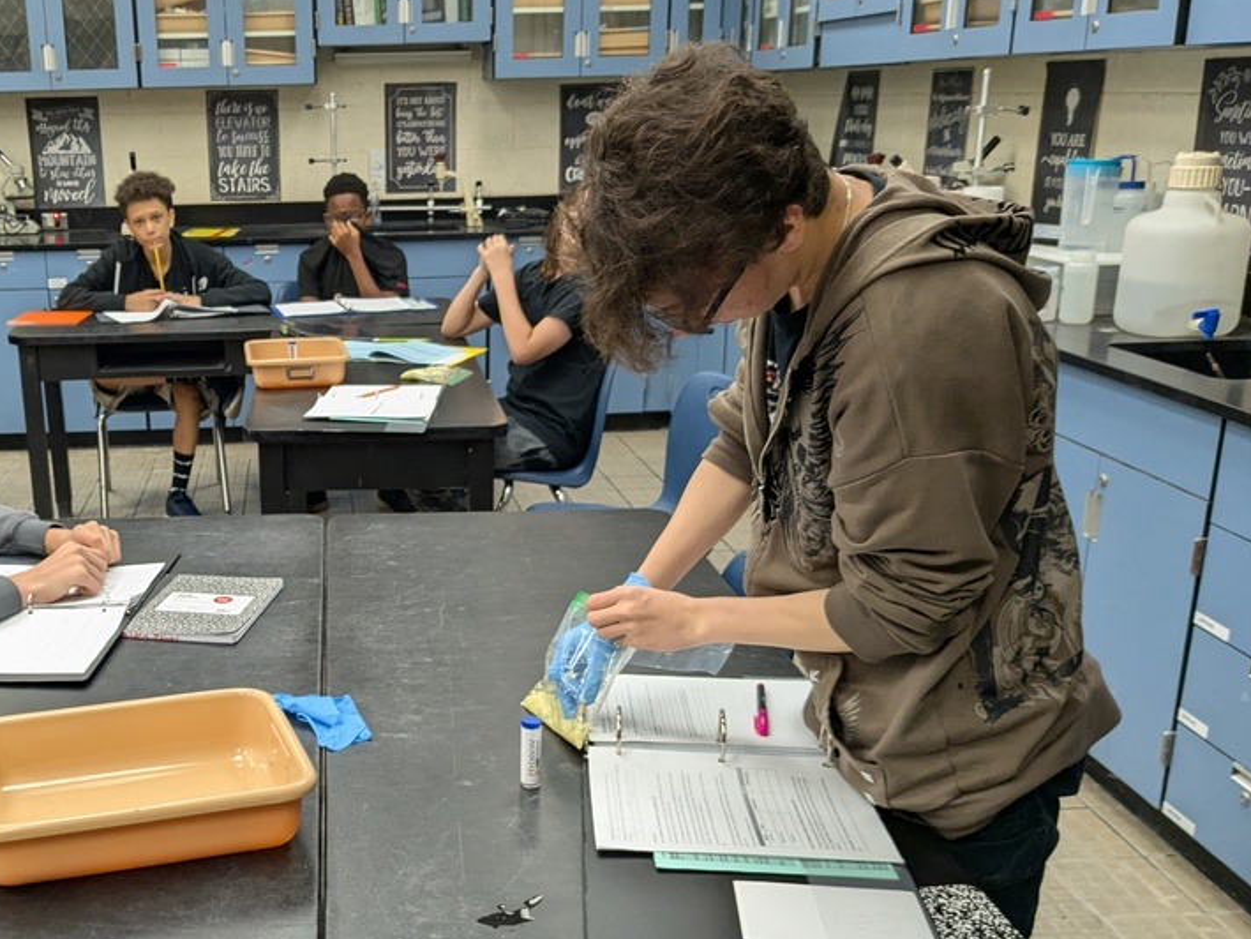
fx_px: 1410
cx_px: 351
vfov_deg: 36.7
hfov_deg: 46.5
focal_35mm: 39
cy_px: 558
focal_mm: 4.38
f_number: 1.73
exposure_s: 1/120
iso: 209
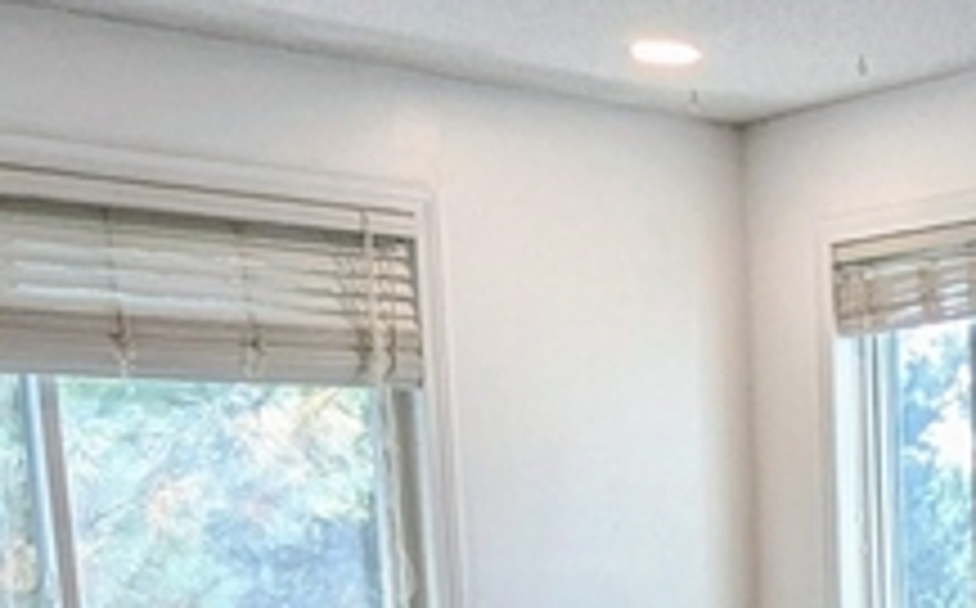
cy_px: 833
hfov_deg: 27.4
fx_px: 1727
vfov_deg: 18.3
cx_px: 1196
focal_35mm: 65
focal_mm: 1.95
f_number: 2.2
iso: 47
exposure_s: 1/96
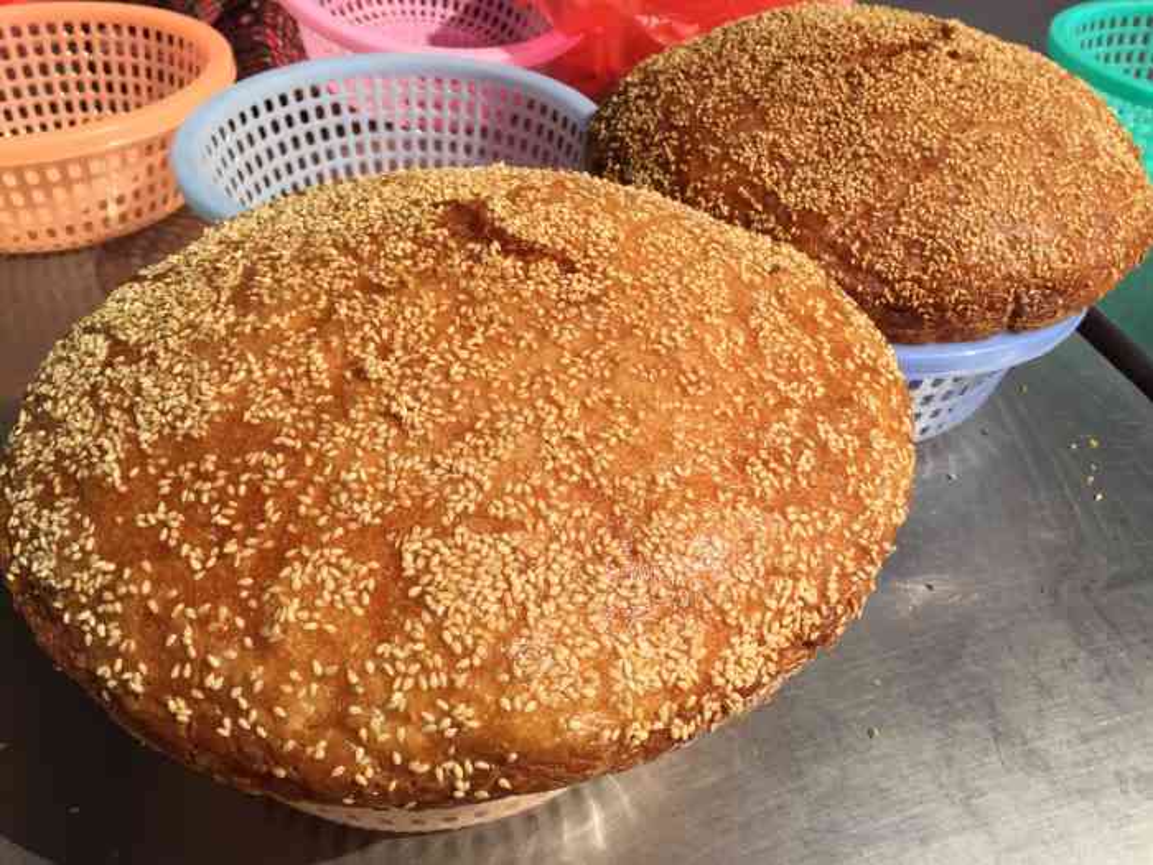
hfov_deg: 61.7
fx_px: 966
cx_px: 576
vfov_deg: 48.2
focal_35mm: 29
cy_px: 432
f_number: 2.2
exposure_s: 1/3049
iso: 32
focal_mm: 4.15
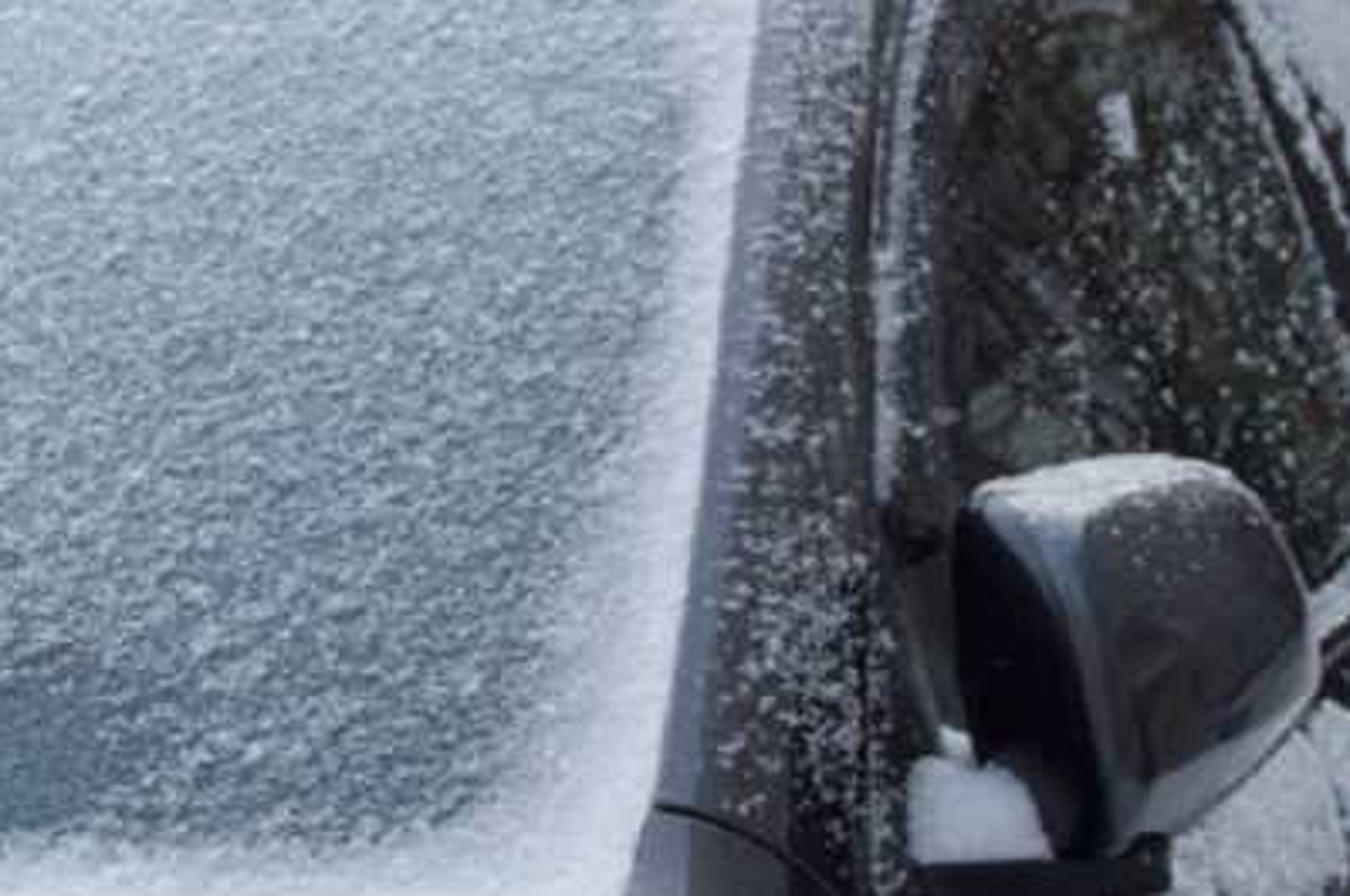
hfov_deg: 13.6
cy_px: 531
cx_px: 95
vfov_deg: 9.1
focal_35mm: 150
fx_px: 5618
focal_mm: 52
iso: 200
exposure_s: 1/160
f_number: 9
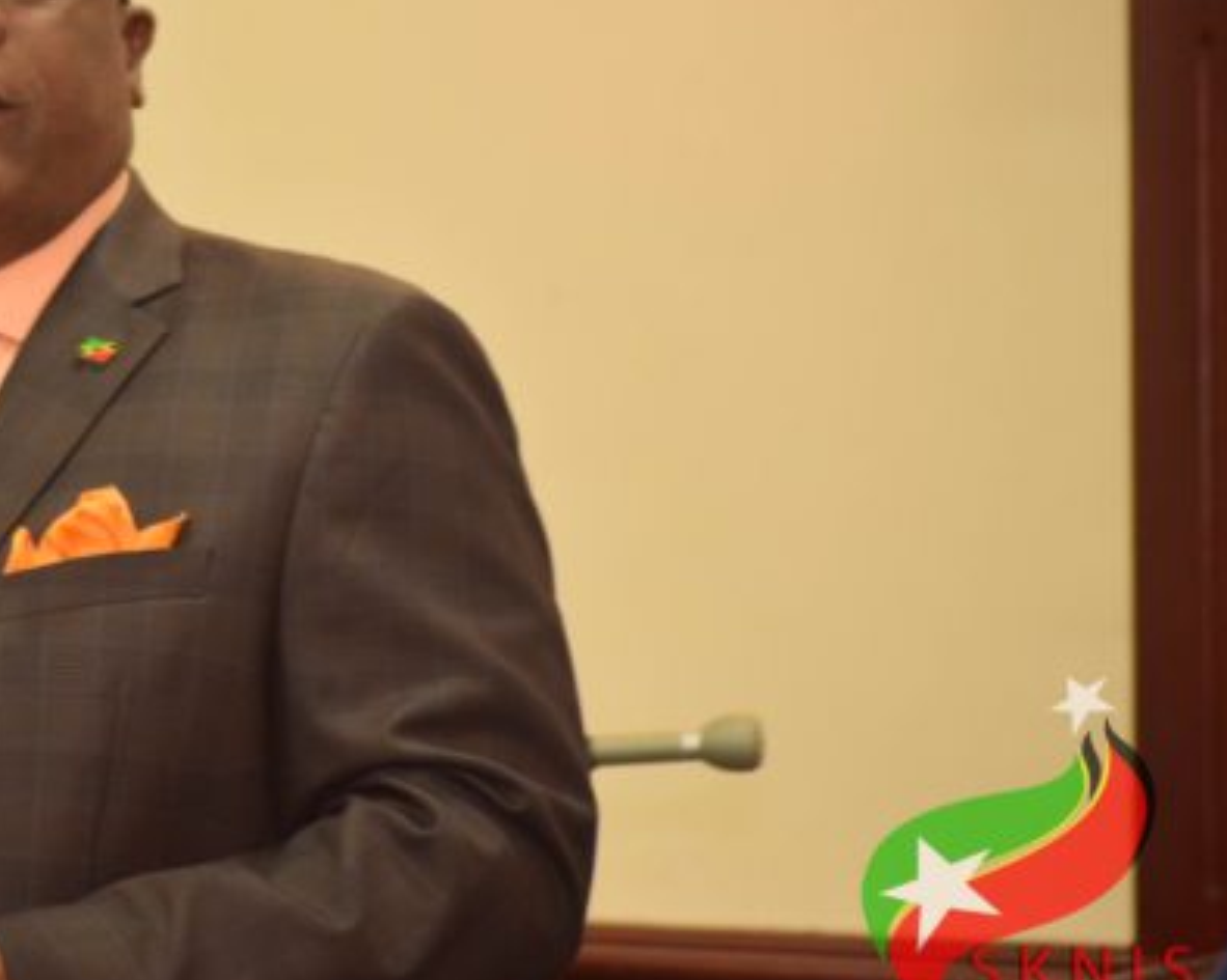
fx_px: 11872
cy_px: 314
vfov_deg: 4.7
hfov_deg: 5.9
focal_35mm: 327
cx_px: 103
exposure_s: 1/50
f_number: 5.6
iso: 800
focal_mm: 122
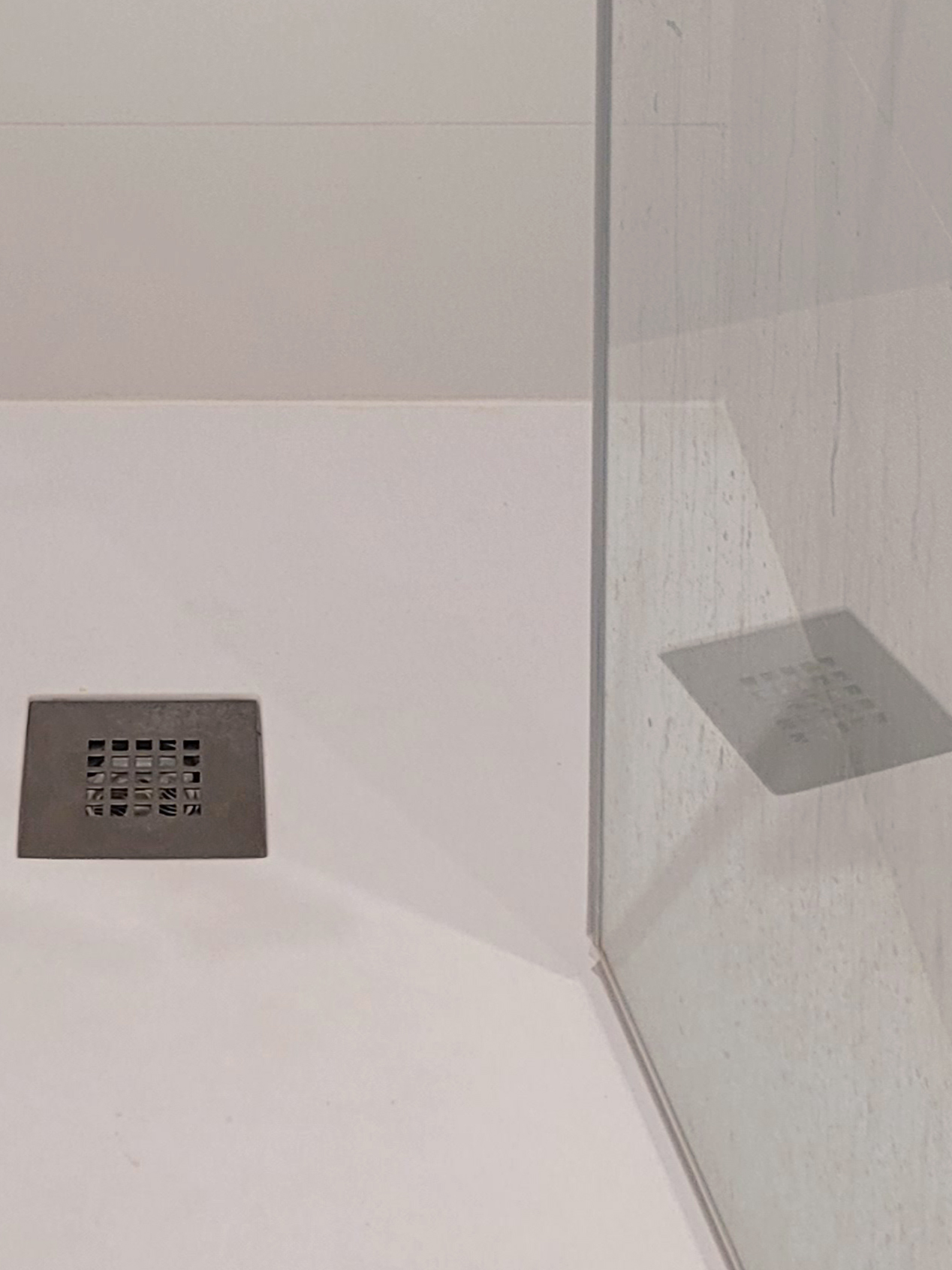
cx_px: 229
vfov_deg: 27.7
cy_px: -216
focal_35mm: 62
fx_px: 2274
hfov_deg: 23.4
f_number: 1.8
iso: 125
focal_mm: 5.4
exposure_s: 1/100
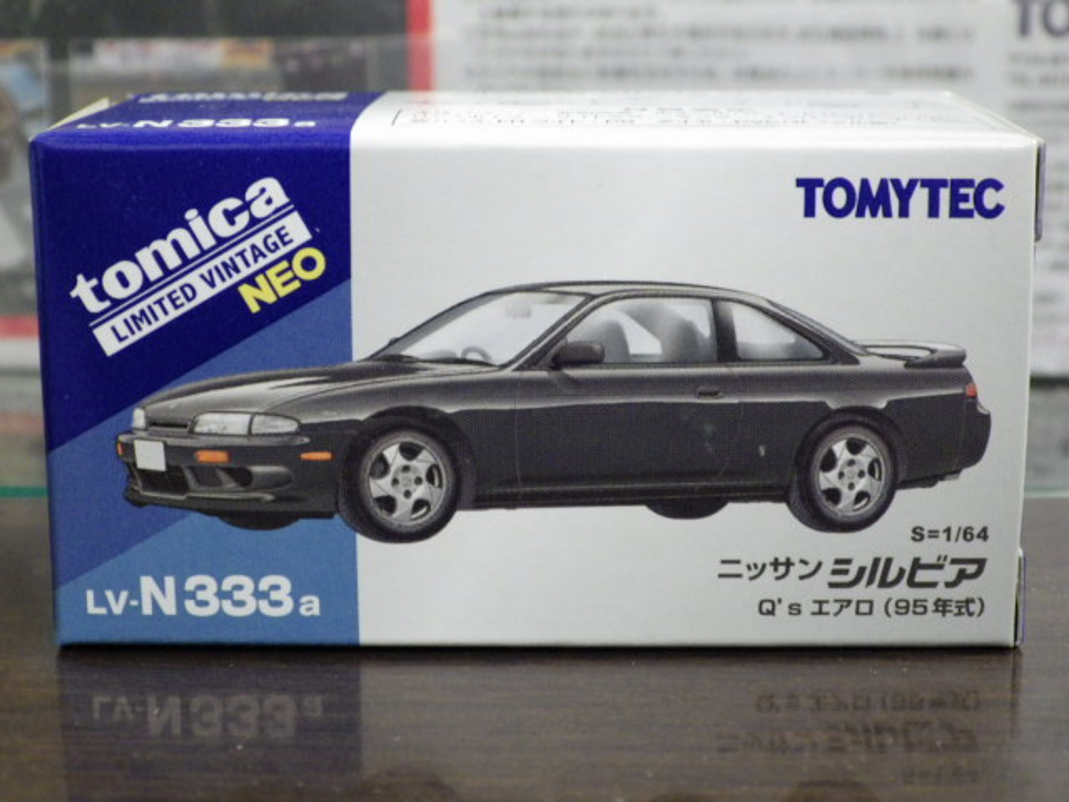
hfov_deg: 27.4
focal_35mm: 71
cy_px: 401
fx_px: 2193
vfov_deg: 20.7
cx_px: 534
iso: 1000
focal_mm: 12.8
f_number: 4.2
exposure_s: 1/25
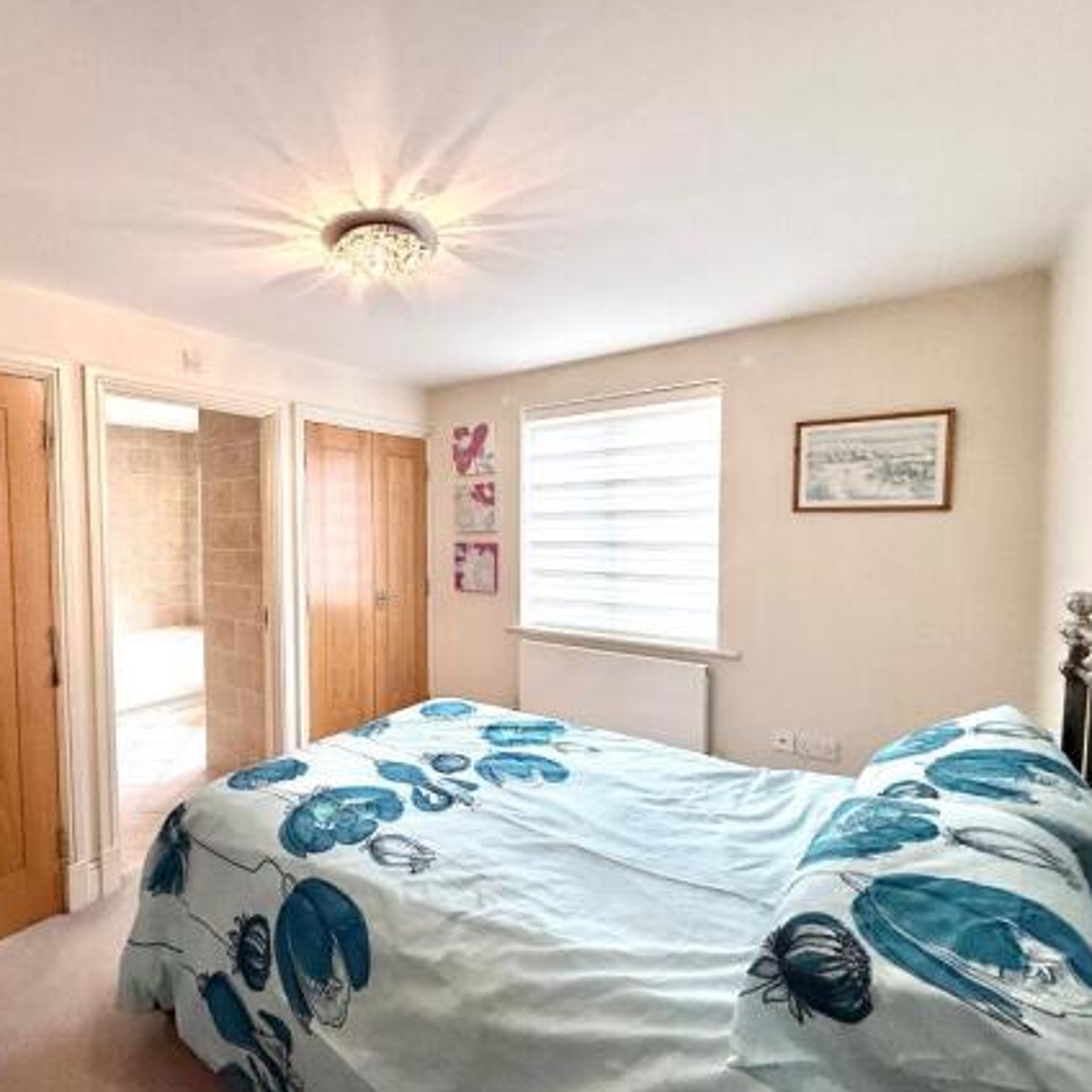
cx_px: 388
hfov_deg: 81.8
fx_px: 607
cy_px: 550
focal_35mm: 17
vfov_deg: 84.0
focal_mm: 2.22
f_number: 2.2
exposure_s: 1/100
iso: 200
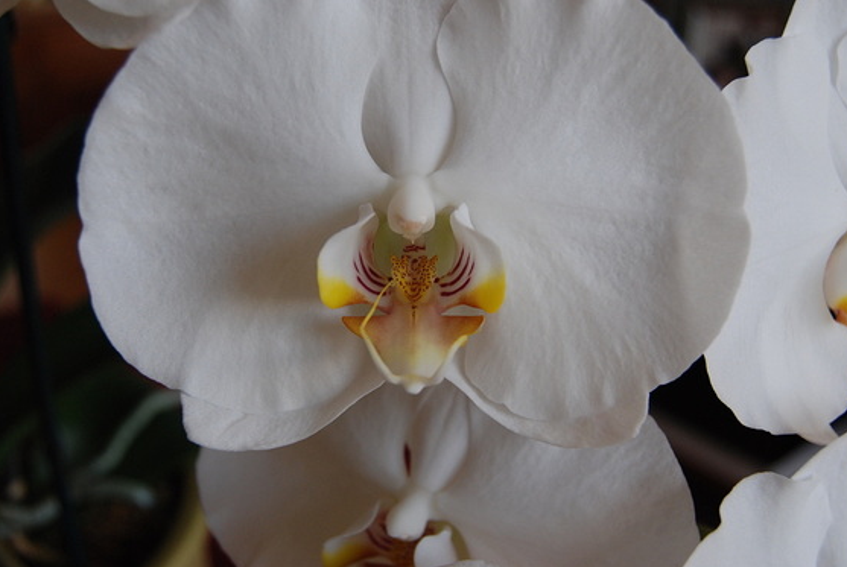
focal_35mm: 42
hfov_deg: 46.3
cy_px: 281
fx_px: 989
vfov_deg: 32.0
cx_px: 423
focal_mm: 26
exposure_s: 1/125
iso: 400
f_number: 5.6
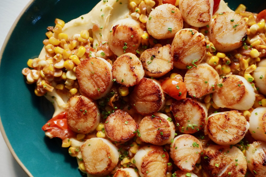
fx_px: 292
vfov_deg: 33.7
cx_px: 125
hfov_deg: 48.9
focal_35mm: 40
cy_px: 94
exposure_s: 1/1250
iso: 2500
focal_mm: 23
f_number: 5.6
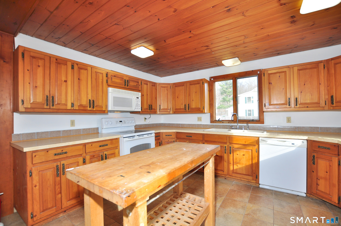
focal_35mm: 15
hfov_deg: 100.5
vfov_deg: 77.2
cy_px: 113
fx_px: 142
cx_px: 170
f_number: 4.5
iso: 250
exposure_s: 1/125
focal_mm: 10
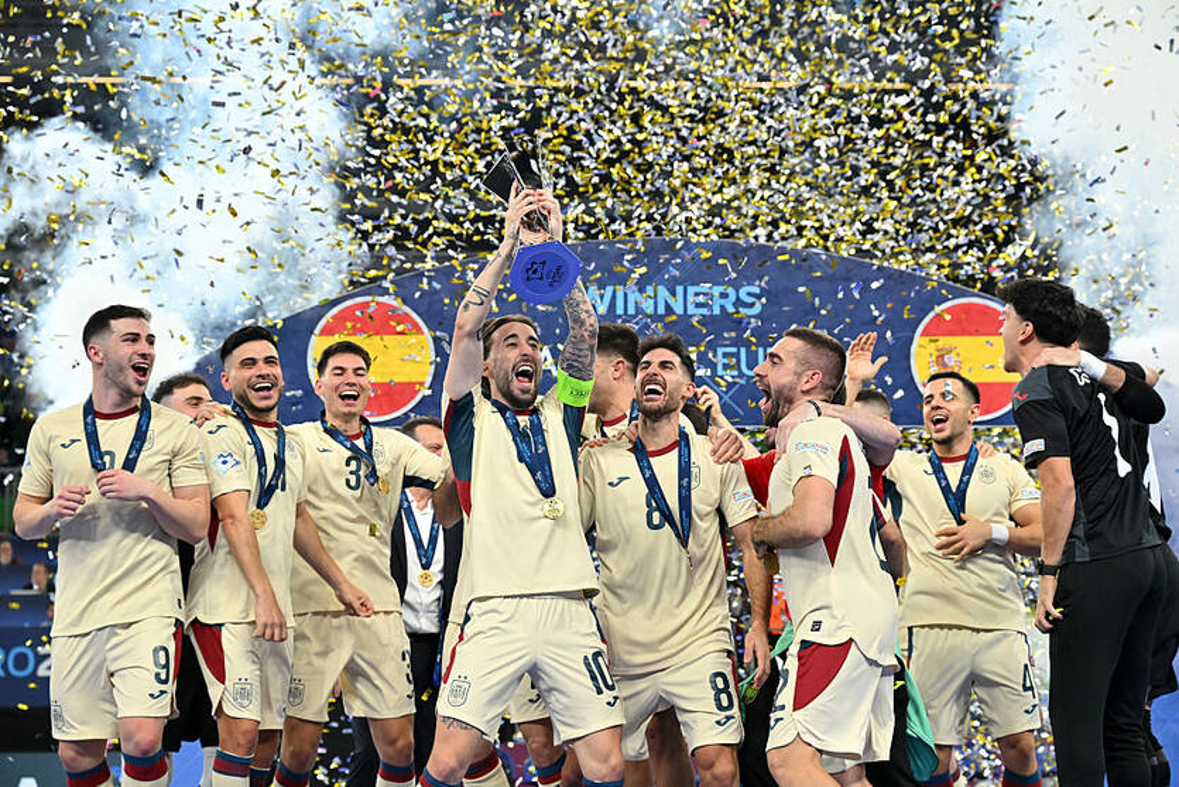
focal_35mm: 70
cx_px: 590
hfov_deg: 28.8
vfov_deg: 19.5
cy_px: 394
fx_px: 2293
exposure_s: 1/1000
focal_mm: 70
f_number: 4.5
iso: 2000
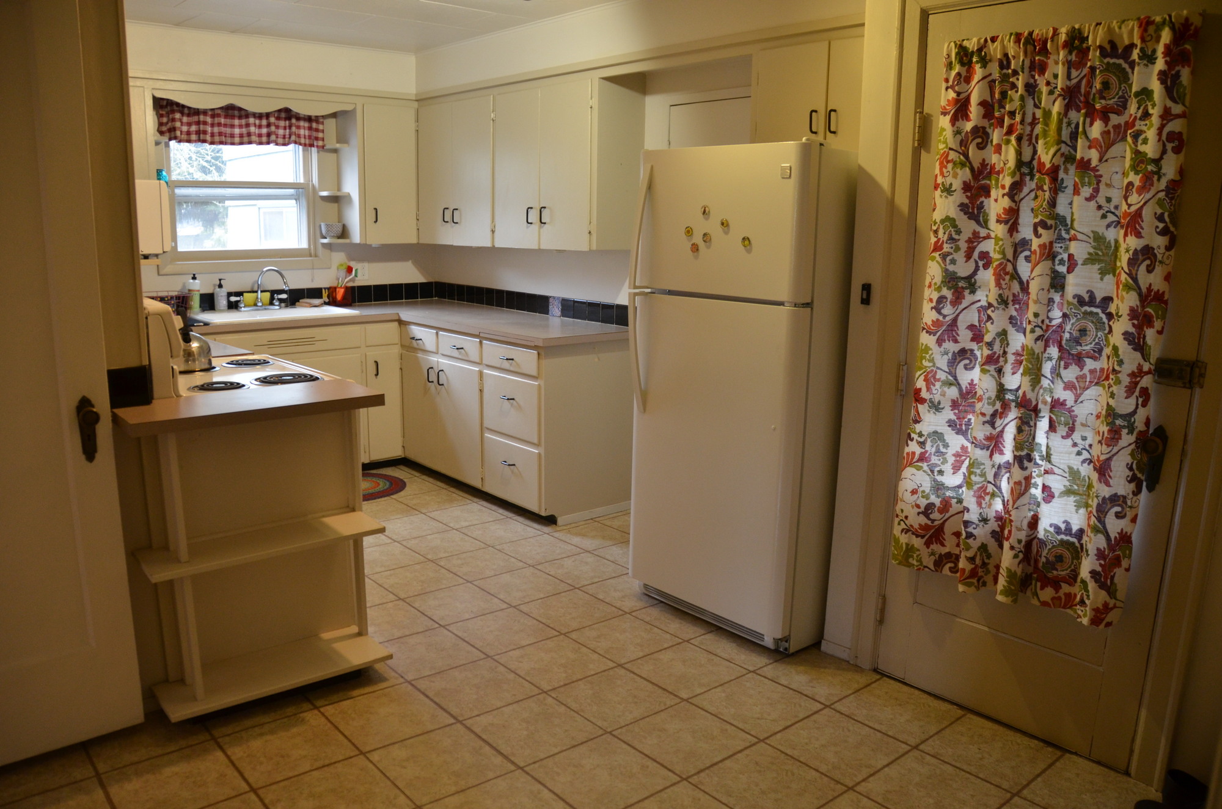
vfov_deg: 47.7
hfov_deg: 67.5
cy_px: 404
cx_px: 611
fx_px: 915
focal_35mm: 27
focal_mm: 18
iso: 720
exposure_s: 1/30
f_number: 3.5
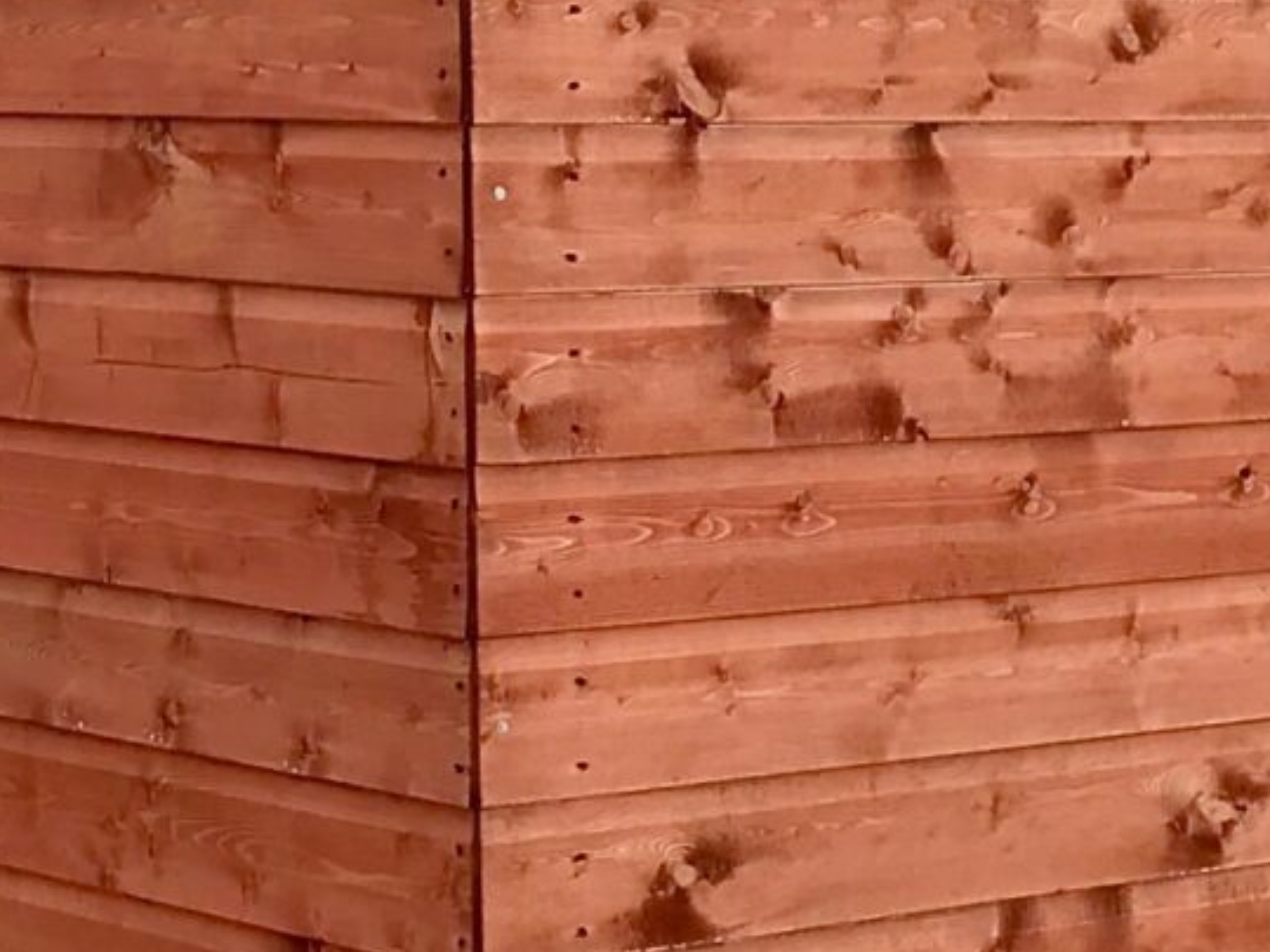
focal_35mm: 133
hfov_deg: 14.7
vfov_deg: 11.1
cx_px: 1159
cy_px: 584
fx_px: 4878
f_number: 1.8
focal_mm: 3.99
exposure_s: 1/332
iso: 20
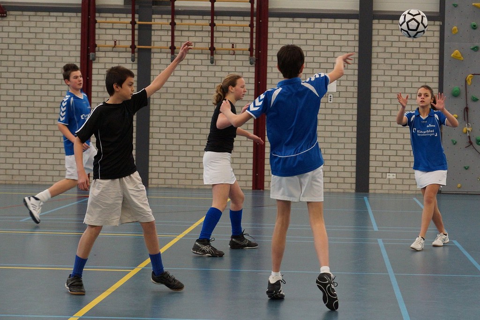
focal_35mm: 75
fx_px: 1000
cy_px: 160
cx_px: 240
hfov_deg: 27.0
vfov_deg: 18.2
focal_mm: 50
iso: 1250
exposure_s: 1/160
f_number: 4.5
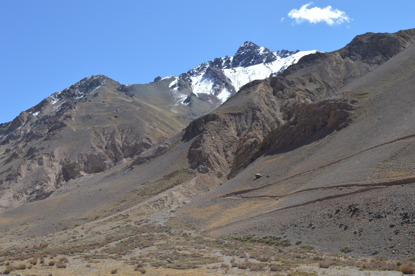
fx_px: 587
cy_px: 138
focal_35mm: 51
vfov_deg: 26.4
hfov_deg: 38.9
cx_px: 208
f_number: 7.1
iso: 100
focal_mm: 34
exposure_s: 1/200
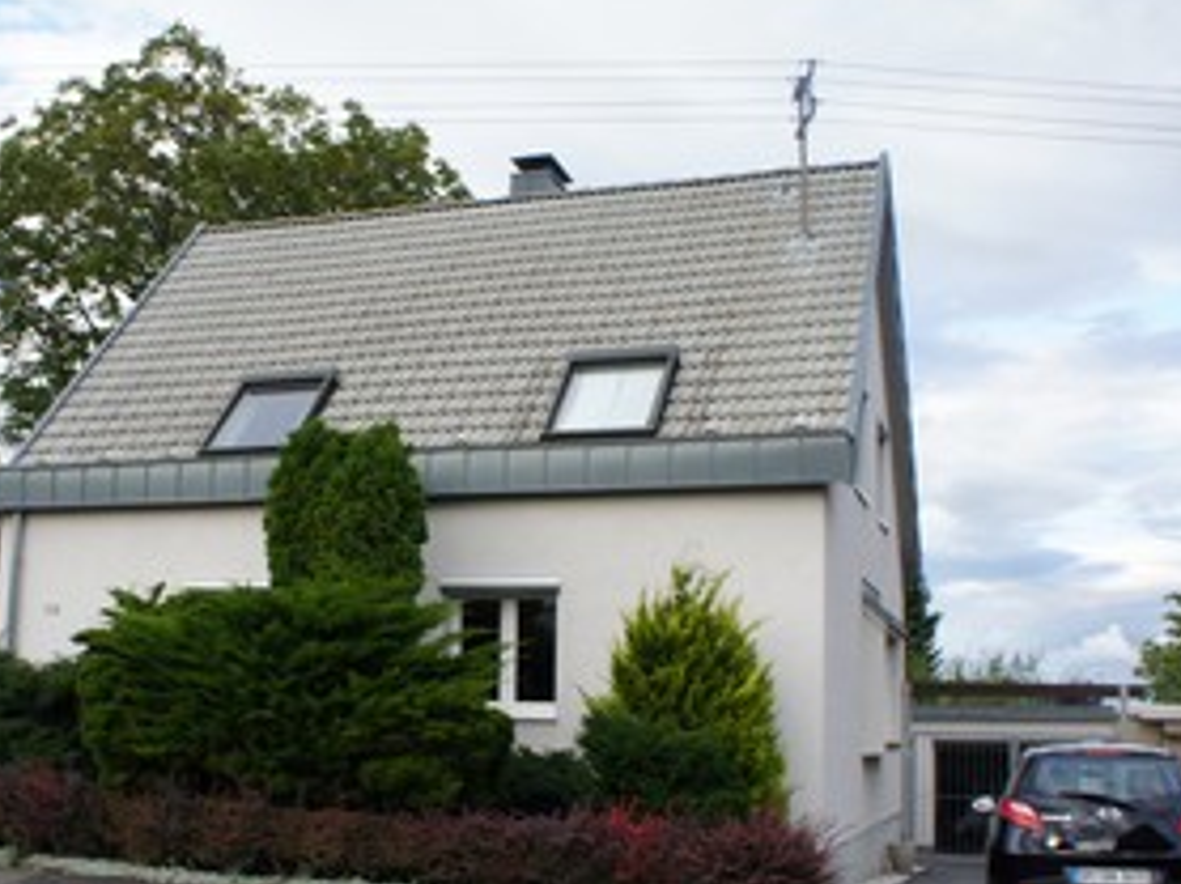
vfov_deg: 33.5
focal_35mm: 43
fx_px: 1466
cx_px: 433
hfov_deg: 43.5
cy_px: 523
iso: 800
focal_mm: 18
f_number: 11
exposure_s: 1/200
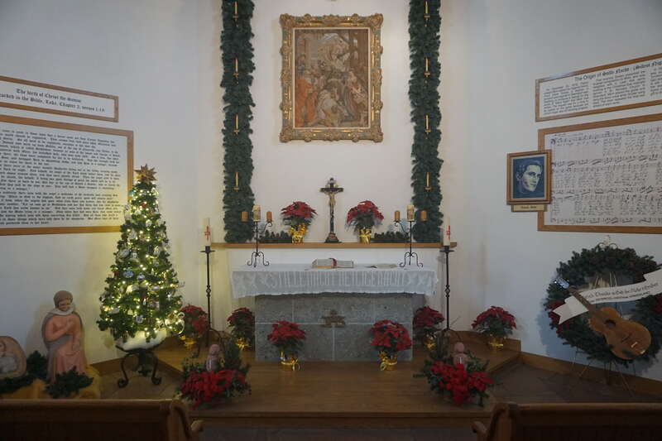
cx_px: 331
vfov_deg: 53.1
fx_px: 441
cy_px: 220
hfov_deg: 73.8
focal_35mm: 24
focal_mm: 16
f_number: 3.5
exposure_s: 1/160
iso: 1600
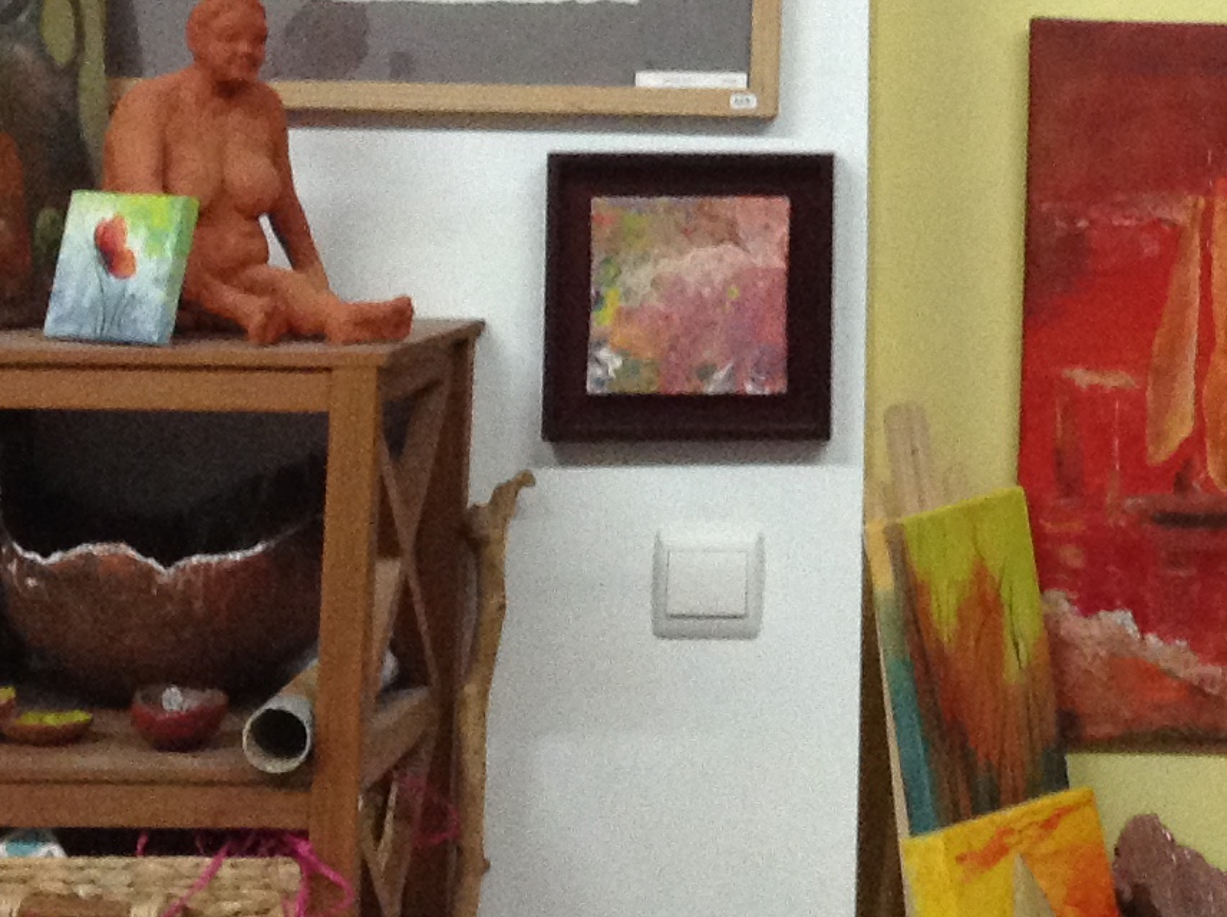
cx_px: 1135
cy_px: -115
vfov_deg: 14.4
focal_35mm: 100
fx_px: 3540
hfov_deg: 19.3
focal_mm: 3.3
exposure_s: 1/24
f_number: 2.4
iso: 160
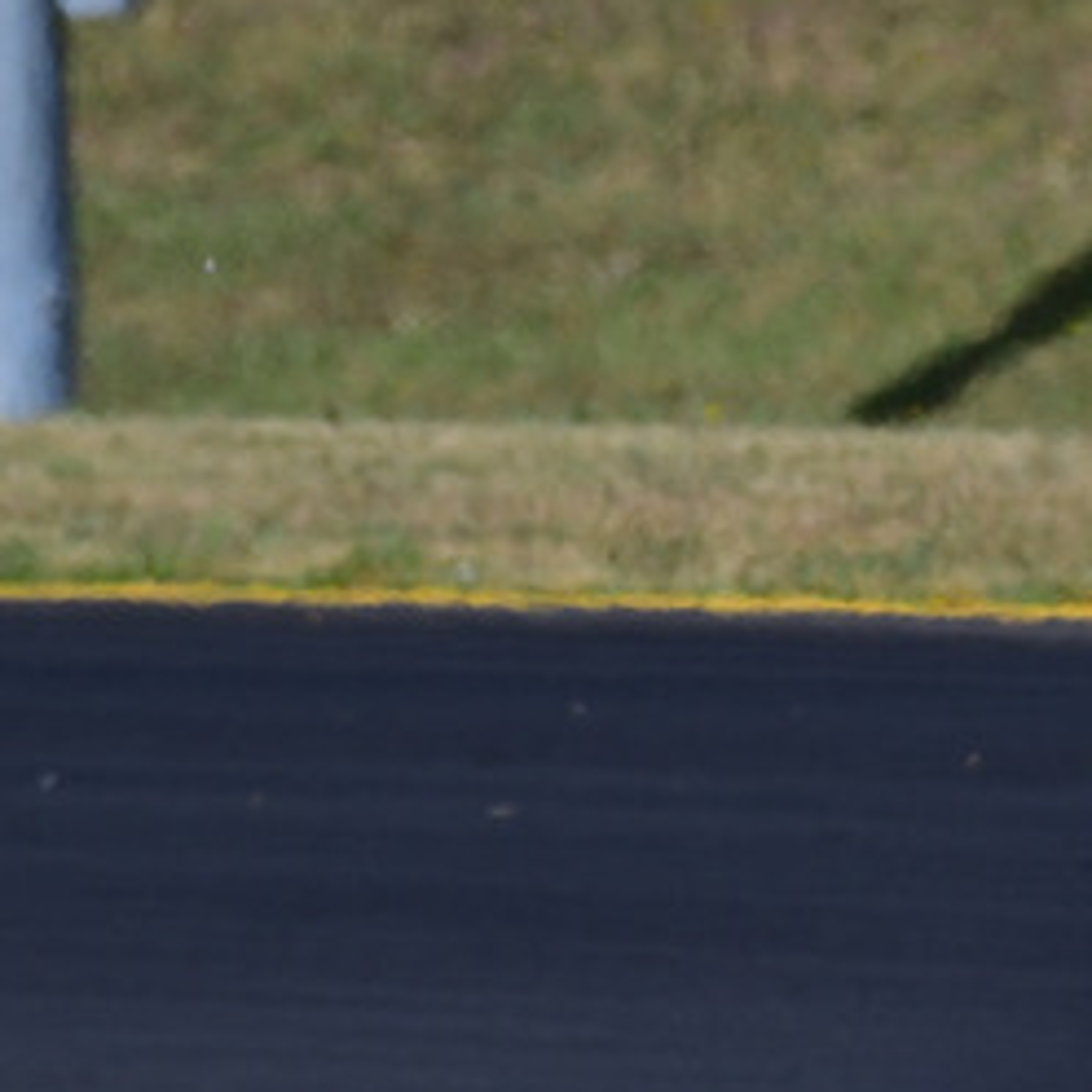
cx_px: 1303
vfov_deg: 0.9
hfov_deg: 0.9
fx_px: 73379
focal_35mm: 2056
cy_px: 744
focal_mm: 500
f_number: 11
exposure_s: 1/640
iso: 250
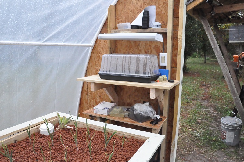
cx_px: 122
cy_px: 81
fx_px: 183
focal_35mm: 27
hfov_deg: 67.5
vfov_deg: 47.8
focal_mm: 18
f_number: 13
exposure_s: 1/640
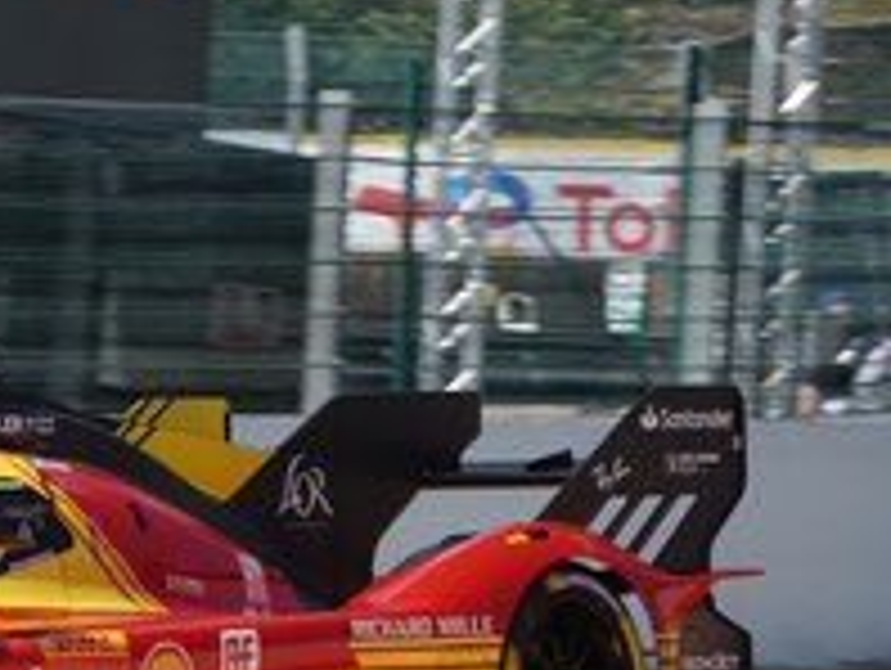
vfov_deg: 2.1
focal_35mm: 698
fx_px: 17988
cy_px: 468
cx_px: 50
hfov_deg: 2.8
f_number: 5
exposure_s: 1/800
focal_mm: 117.29
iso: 100
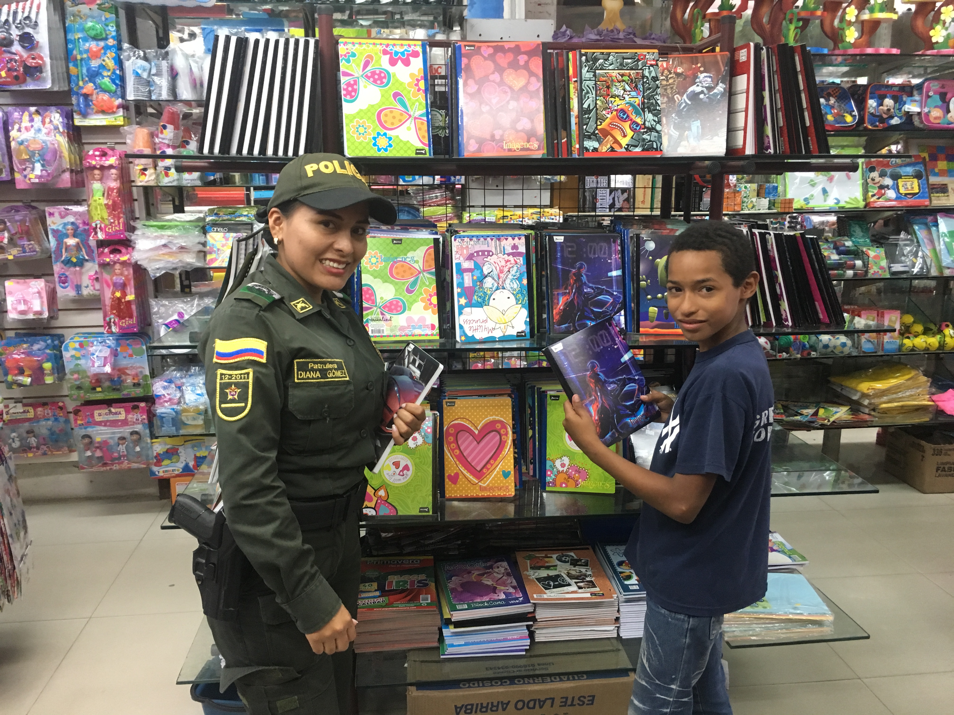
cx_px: 477
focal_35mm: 29
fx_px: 799
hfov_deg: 61.7
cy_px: 358
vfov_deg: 48.2
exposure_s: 1/30
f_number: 2.2
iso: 160
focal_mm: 4.15
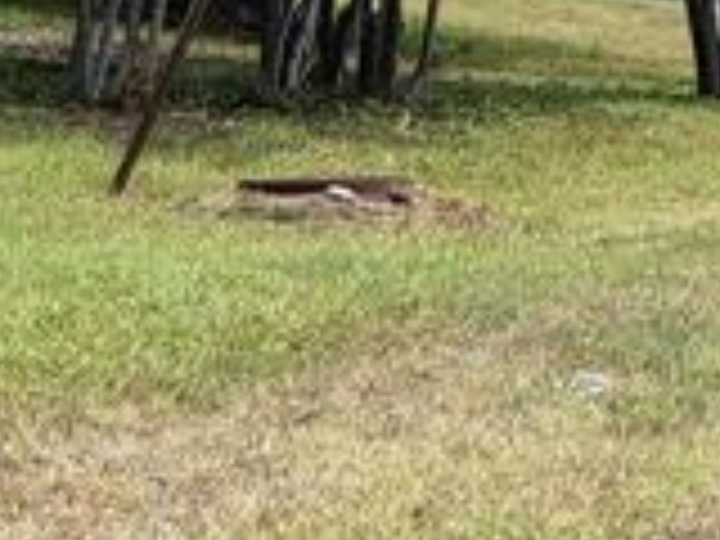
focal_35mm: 166
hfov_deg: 11.1
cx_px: -549
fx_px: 3453
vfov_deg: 8.2
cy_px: 1282
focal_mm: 4.3
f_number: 2.4
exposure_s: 1/1073
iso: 50
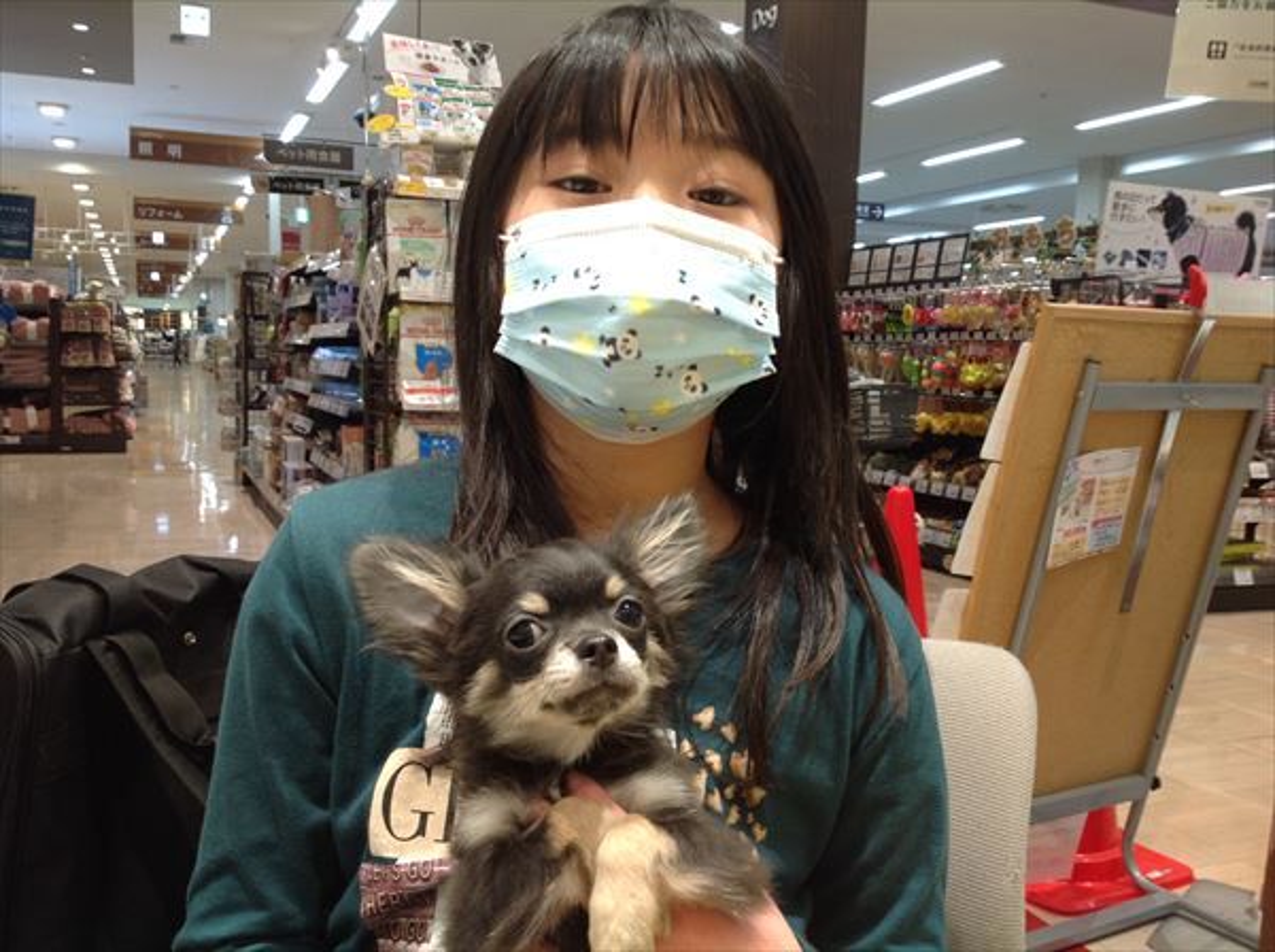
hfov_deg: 52.7
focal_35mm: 35
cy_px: 476
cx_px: 638
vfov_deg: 40.6
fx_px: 1287
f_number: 2.4
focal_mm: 4.28
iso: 64
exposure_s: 1/30
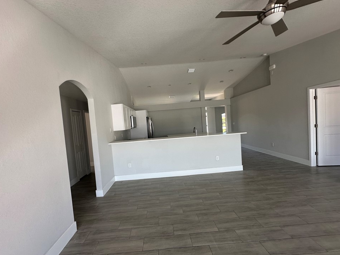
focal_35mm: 15
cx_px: 161
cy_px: 130
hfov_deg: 98.1
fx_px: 147
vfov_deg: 81.7
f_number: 2.2
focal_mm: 2.22
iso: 80
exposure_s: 1/99
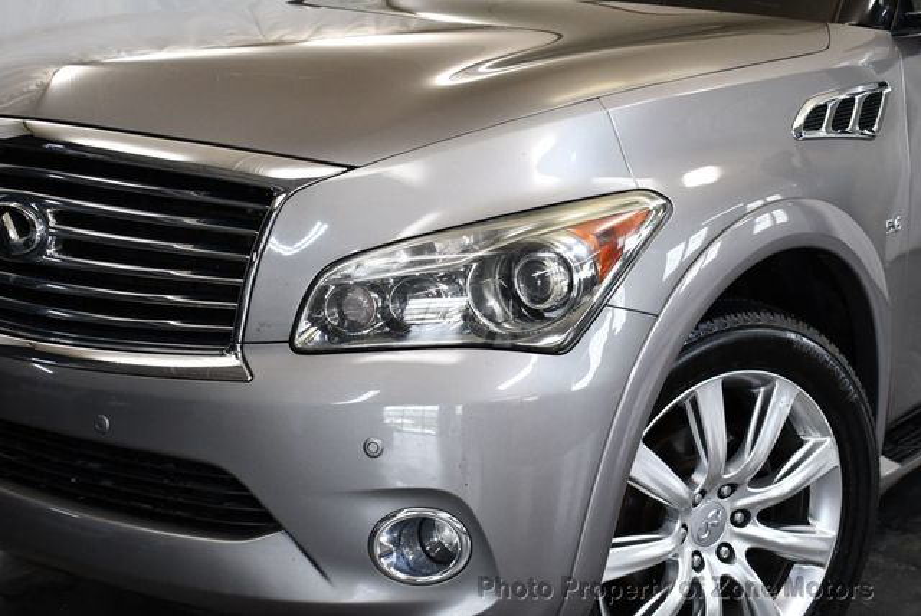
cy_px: 308
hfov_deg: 33.4
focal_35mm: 60
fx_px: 1536
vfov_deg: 22.7
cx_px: 460
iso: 900
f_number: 4.2
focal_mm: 30
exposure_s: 1/125
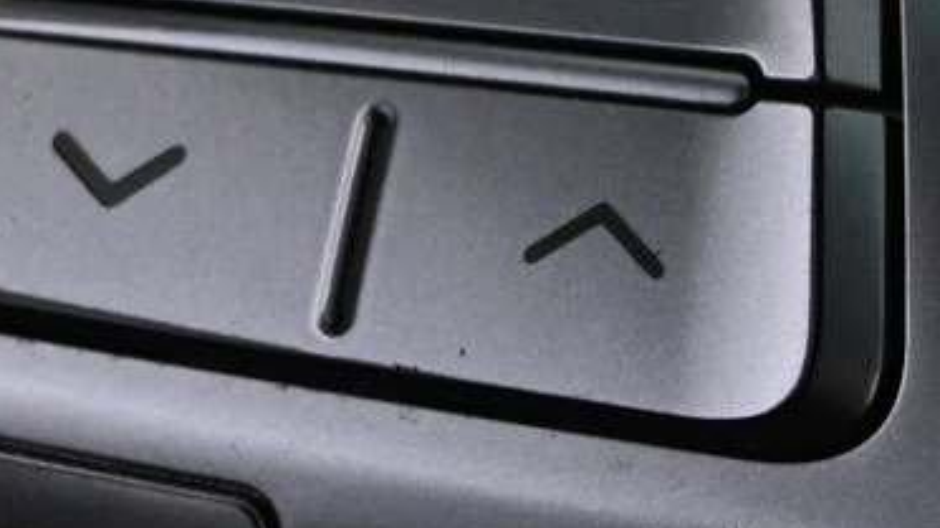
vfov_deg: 7.0
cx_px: 442
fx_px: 4268
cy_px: 591
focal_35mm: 171
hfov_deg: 12.6
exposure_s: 1/30
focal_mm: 25
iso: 1600
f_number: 4.2
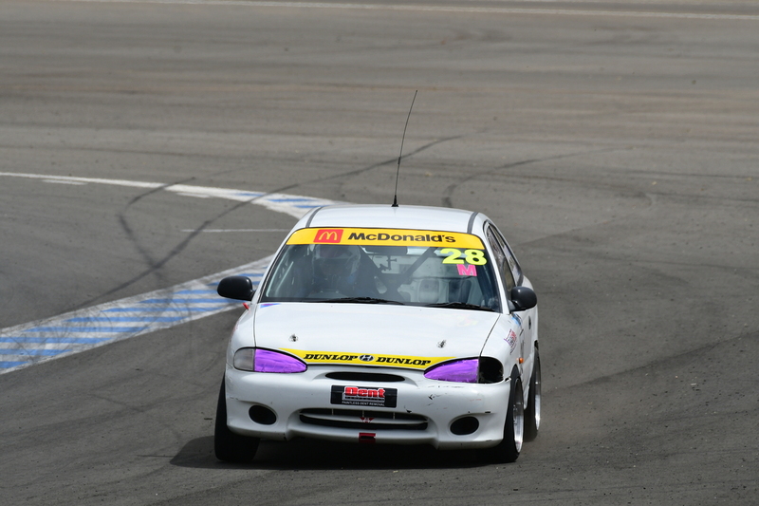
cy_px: 253
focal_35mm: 675
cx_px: 380
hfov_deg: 3.1
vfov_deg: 2.0
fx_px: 14227
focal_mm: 450
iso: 200
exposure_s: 1/640
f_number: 10
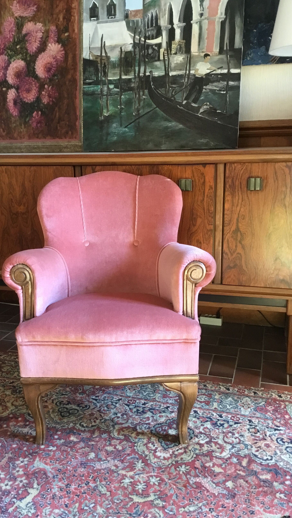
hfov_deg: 34.6
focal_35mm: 34
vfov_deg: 58.0
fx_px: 468
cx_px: 120
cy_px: 260
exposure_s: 1/33
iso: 160
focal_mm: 3.3
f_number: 2.4
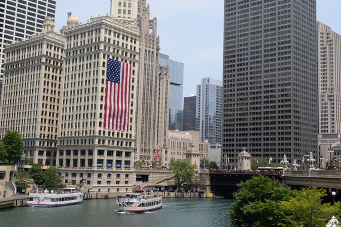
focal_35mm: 50
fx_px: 474
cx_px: 200
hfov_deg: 39.5
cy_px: 94
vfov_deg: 27.0
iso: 100
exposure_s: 1/250
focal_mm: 36
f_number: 8
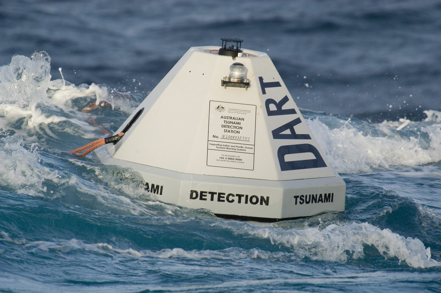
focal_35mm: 600
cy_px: 146
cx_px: 220
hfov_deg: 3.4
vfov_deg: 2.3
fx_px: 7344
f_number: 5.6
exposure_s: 1/1250
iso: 400
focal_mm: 400
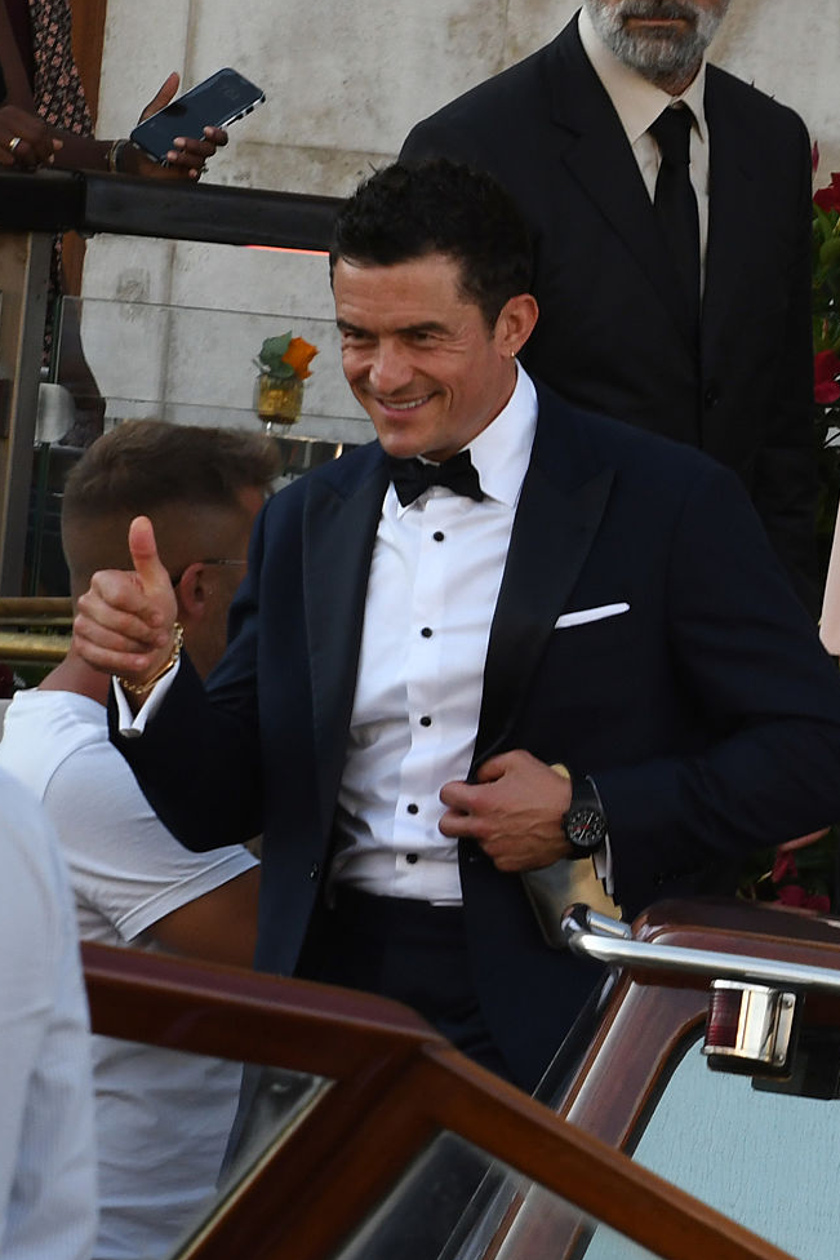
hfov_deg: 6.5
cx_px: 433
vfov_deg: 9.7
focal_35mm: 213
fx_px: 7435
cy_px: 625
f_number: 8
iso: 640
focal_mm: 135
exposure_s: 1/500
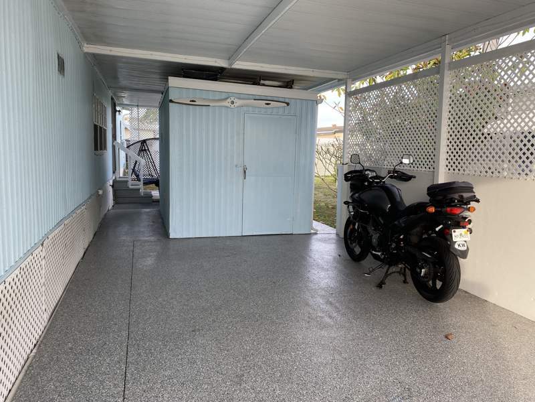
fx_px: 402
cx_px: 268
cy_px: 201
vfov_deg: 53.1
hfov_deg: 67.3
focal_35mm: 26
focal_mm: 4.25
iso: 32
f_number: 1.8
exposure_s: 1/153
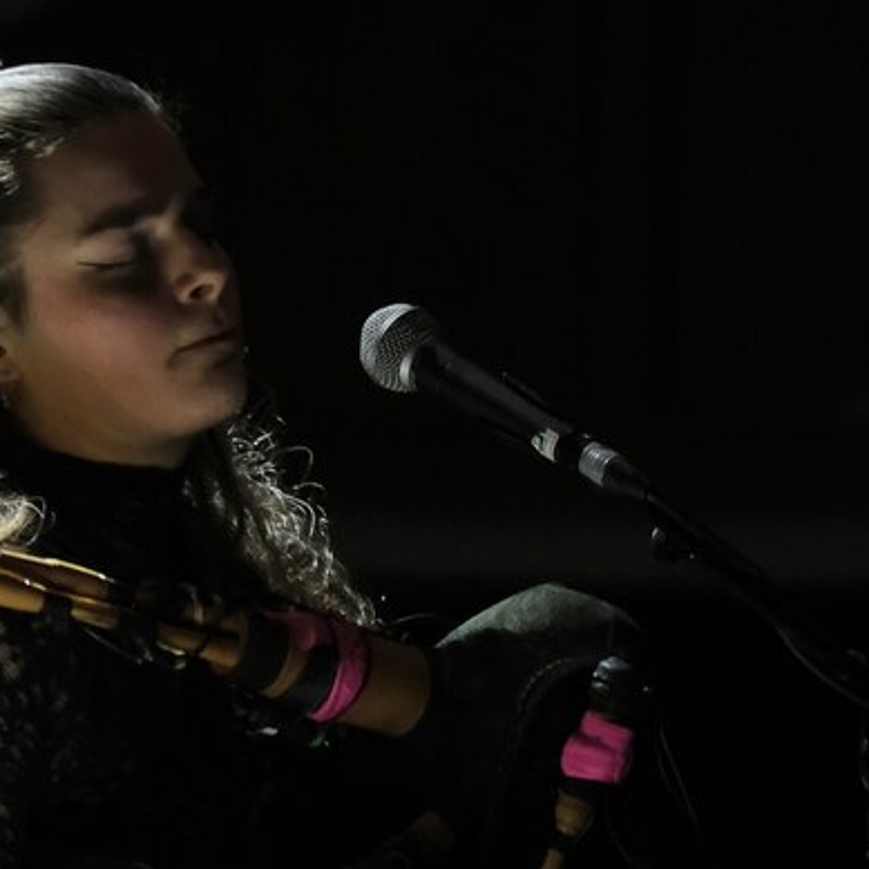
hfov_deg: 4.0
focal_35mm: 435
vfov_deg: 4.0
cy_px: 515
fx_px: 12355
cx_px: 83
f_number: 2.8
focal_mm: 140
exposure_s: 1/20
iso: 4000
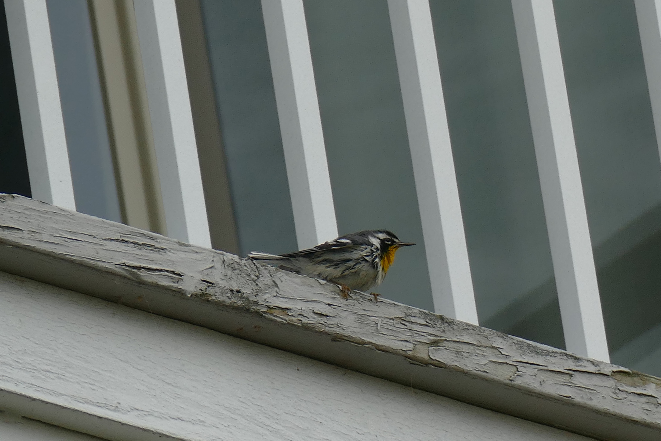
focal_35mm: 623
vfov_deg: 2.2
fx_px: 11438
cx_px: 389
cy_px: 256
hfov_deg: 3.3
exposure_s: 1/160
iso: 125
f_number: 4
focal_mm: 146
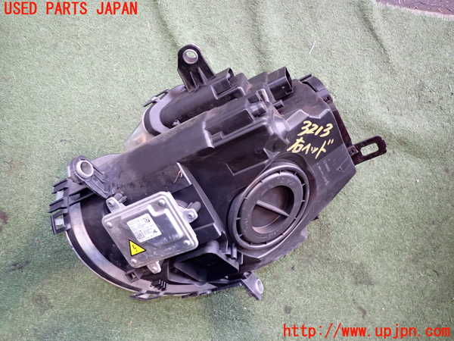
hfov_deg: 69.4
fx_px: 328
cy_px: 170
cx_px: 227
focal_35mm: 25
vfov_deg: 54.9
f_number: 2
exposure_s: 1/30
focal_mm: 4.5
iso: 200
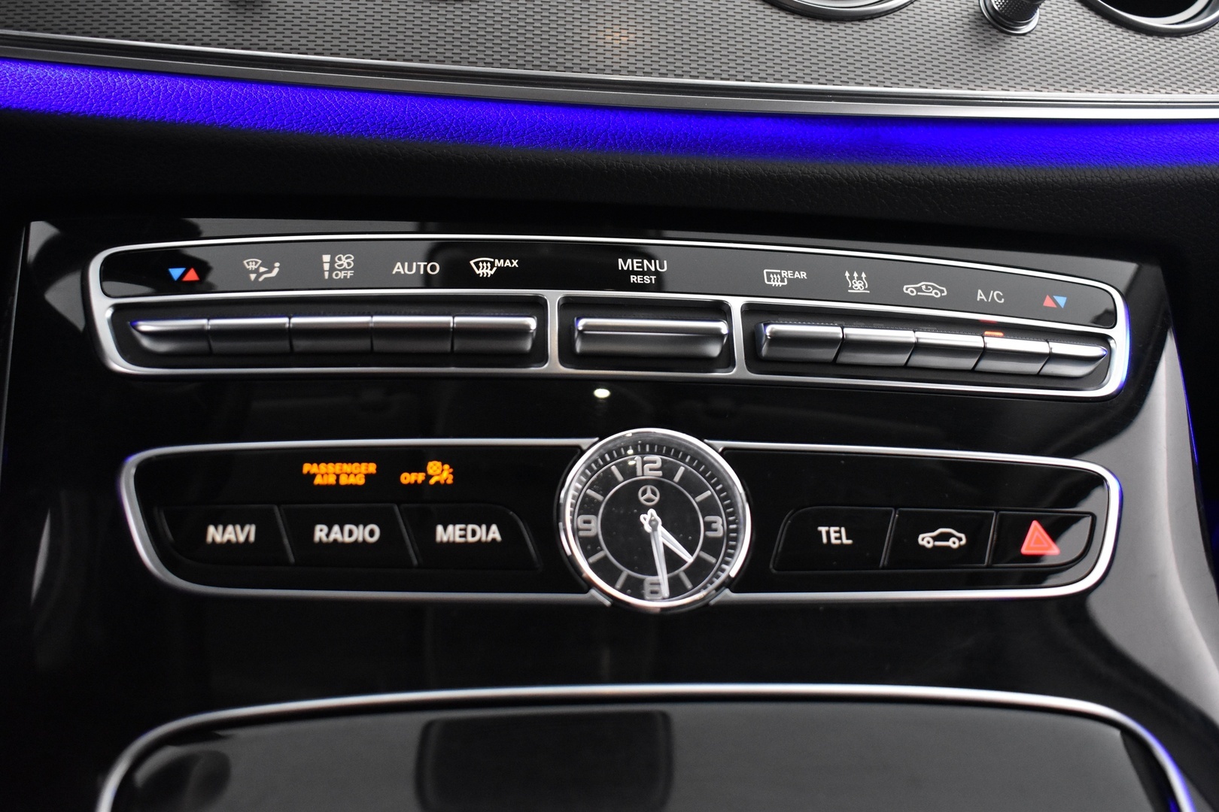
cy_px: 406
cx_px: 610
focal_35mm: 36
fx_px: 1219
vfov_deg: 36.9
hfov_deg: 53.1
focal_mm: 24
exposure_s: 1/30
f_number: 3.8
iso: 3200
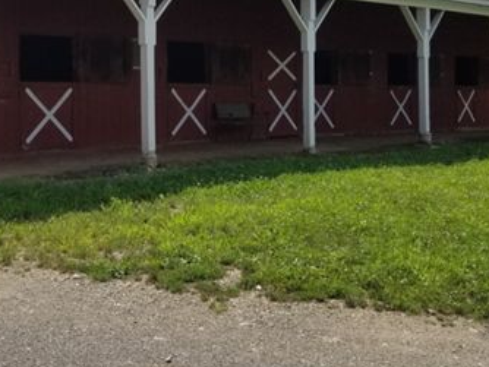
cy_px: 56
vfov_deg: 25.5
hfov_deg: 33.8
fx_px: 792
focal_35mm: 56
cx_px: 133
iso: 50
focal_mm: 4.2
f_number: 1.7
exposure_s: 1/4224
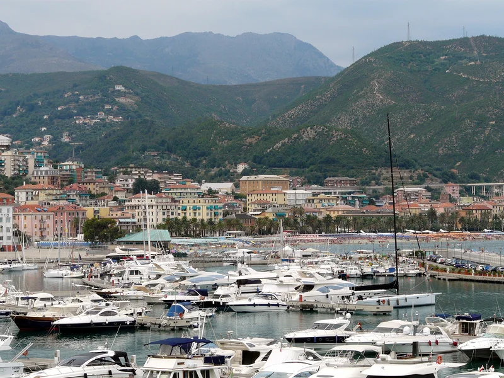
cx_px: 252
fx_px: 1587
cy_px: 189
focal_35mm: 109
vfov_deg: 13.6
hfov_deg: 18.0
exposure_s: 1/400
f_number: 5.6
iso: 100
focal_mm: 18
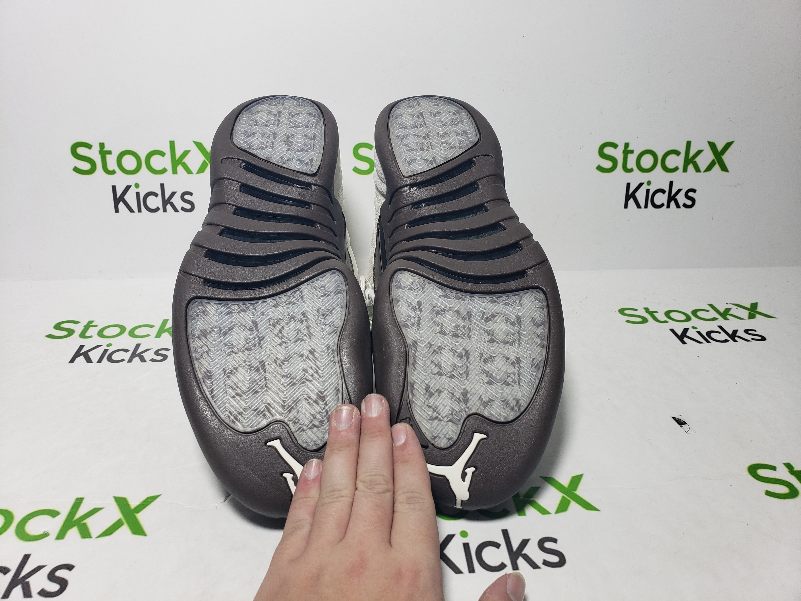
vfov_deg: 53.1
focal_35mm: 26
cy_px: 300
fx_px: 602
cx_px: 400
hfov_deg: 67.3
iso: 50
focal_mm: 4.3
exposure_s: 1/189
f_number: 2.4
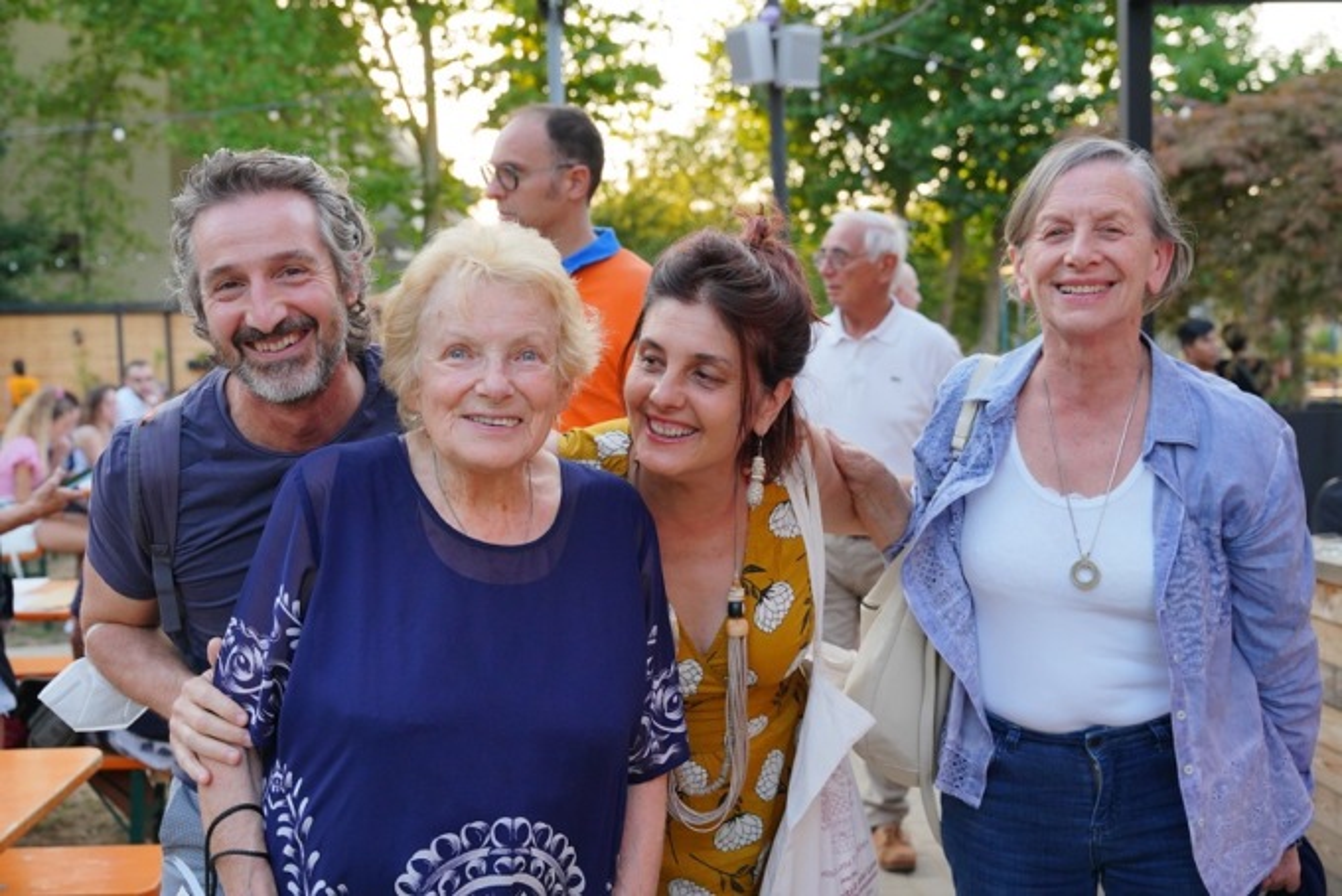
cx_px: 671
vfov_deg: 31.1
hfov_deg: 45.2
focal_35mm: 43
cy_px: 448
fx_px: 1611
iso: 1250
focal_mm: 43.2
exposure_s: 1/500
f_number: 5
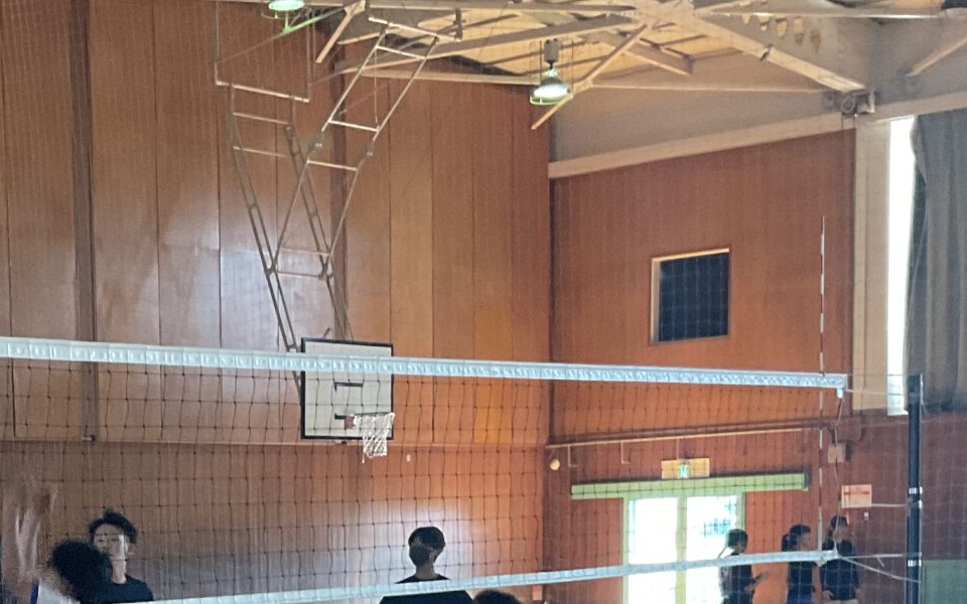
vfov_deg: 15.2
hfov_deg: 24.2
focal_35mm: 82
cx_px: 20
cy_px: 793
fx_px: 2161
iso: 125
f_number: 1.8
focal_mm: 3
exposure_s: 1/50
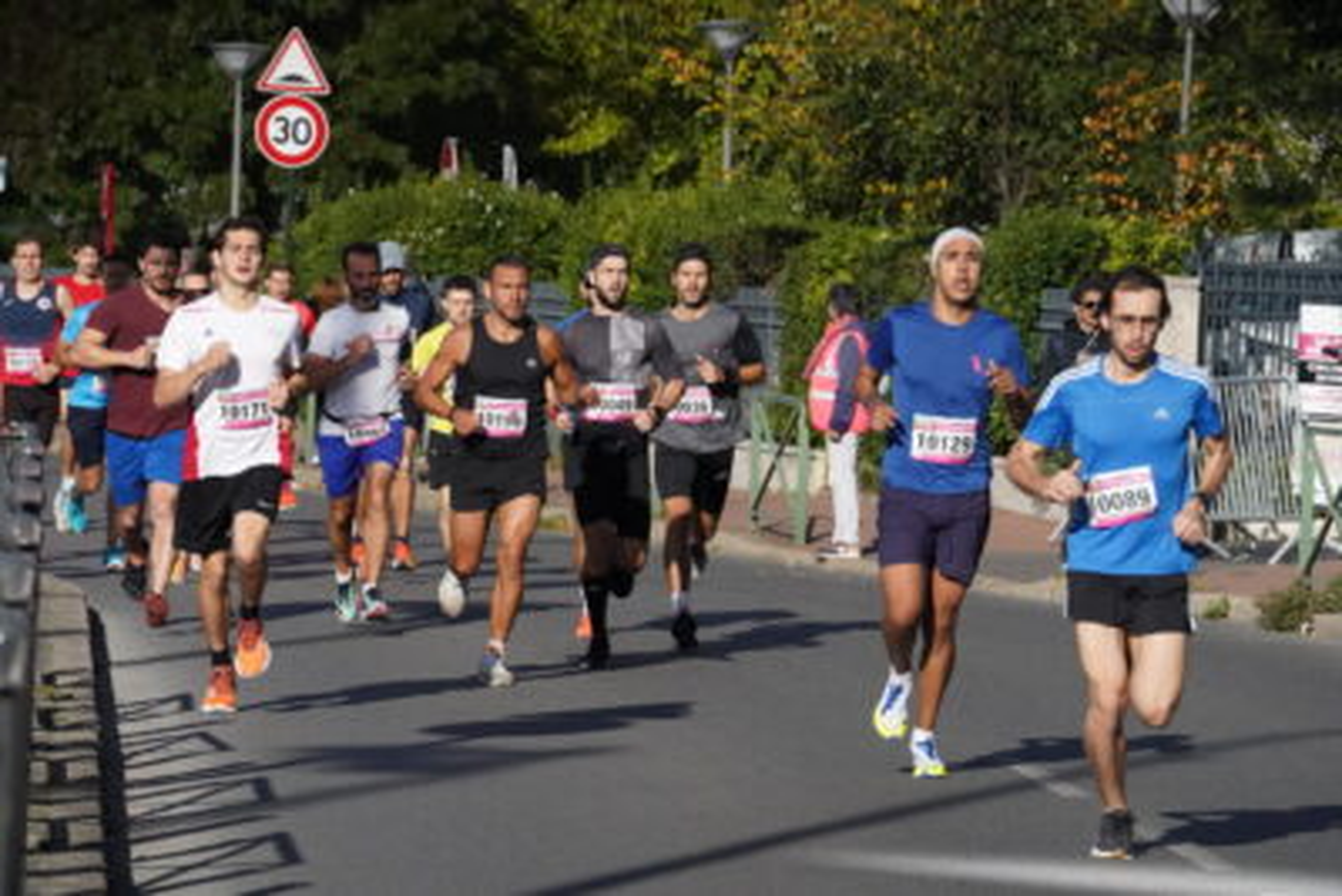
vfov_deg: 4.6
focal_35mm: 300
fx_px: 11187
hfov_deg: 6.9
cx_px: 671
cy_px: 448
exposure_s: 1/8000
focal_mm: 300
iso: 8000
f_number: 13
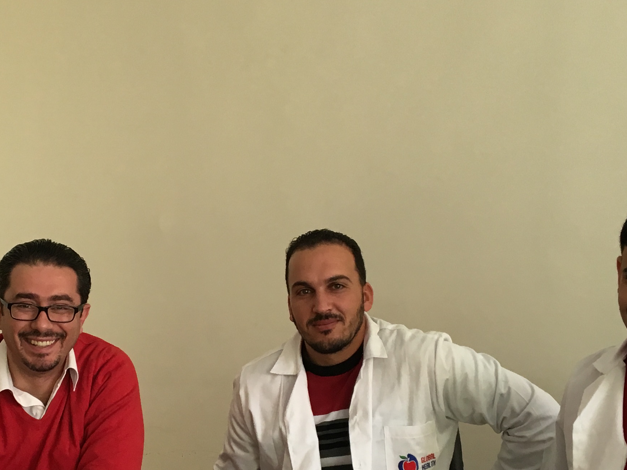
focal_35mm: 67
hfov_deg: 28.7
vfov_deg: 21.8
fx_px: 1214
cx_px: 186
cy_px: 327
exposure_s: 1/33
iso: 40
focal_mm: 4.15
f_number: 2.2
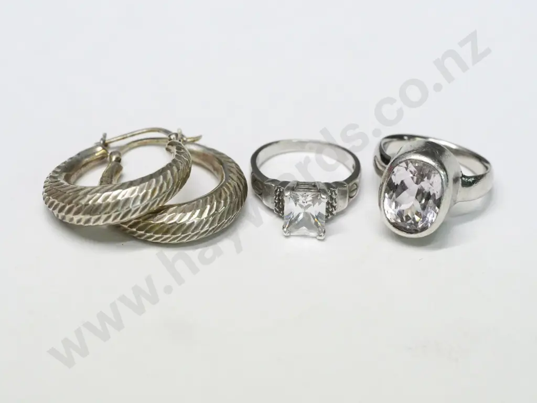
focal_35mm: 120
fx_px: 1862
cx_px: 268
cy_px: 202
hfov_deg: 16.4
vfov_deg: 12.3
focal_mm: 60
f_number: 5.6
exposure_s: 1/320
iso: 3200
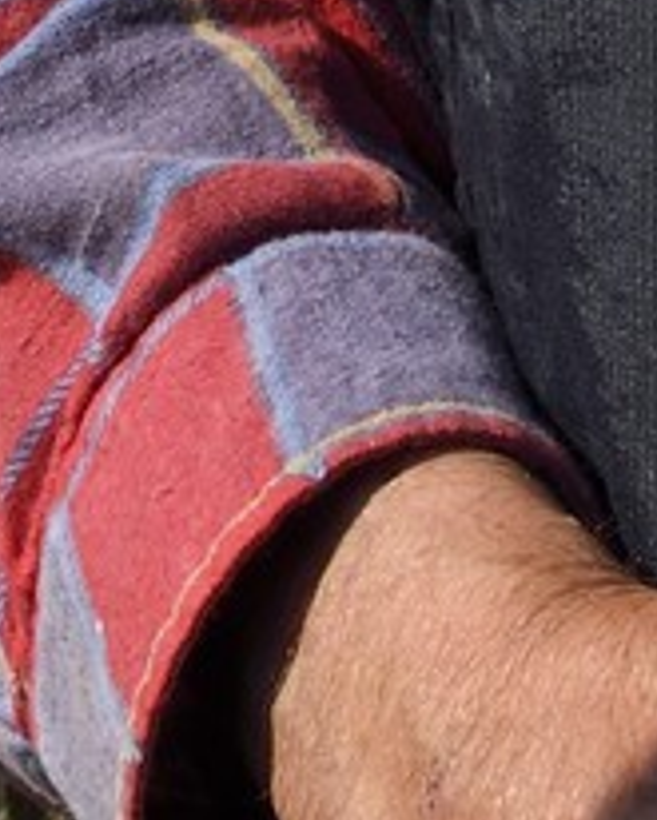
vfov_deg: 5.2
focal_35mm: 349
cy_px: -1588
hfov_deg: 4.4
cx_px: 900
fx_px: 8476
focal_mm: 48
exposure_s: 1/200
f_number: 16
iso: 200
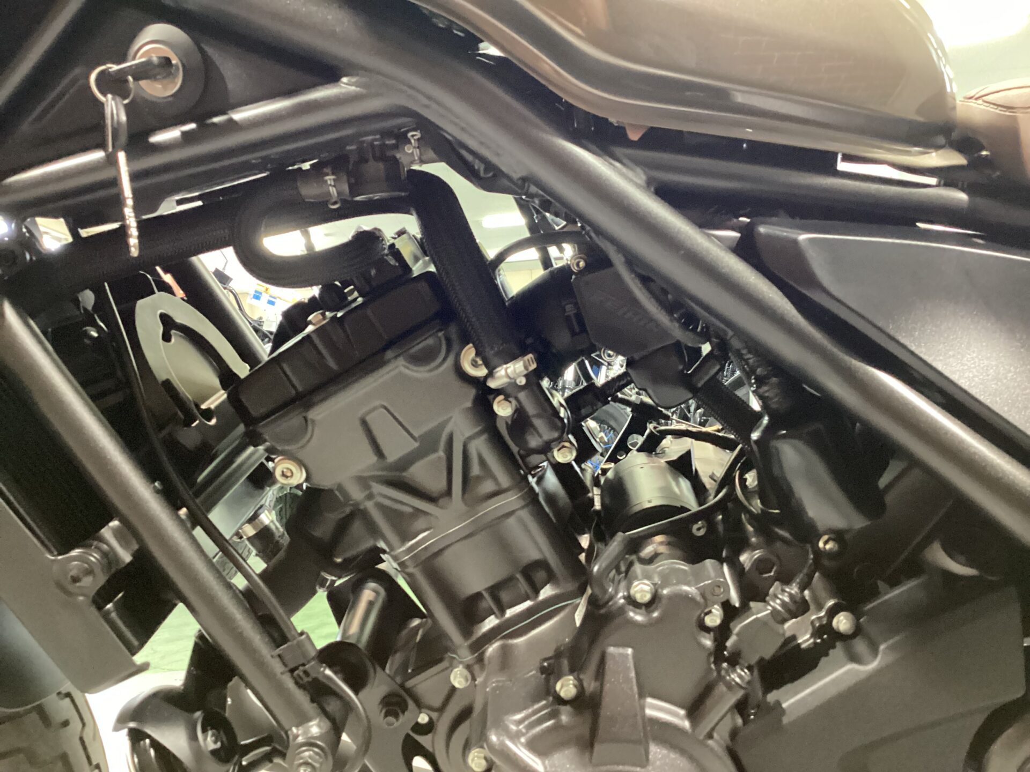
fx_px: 922
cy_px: 386
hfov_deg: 58.4
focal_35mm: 31
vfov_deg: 45.4
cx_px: 515
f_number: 2.4
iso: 640
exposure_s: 1/30
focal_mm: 3.3
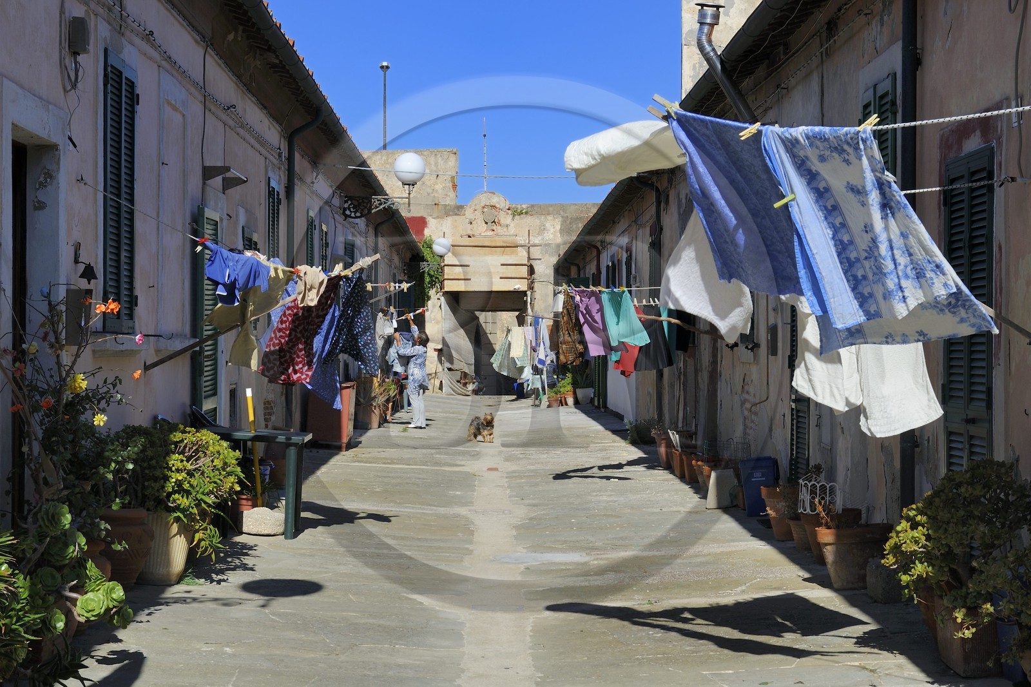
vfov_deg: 19.4
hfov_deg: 28.8
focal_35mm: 70
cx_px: 516
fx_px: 2004
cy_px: 344
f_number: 16
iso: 200
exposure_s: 1/200
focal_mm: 70
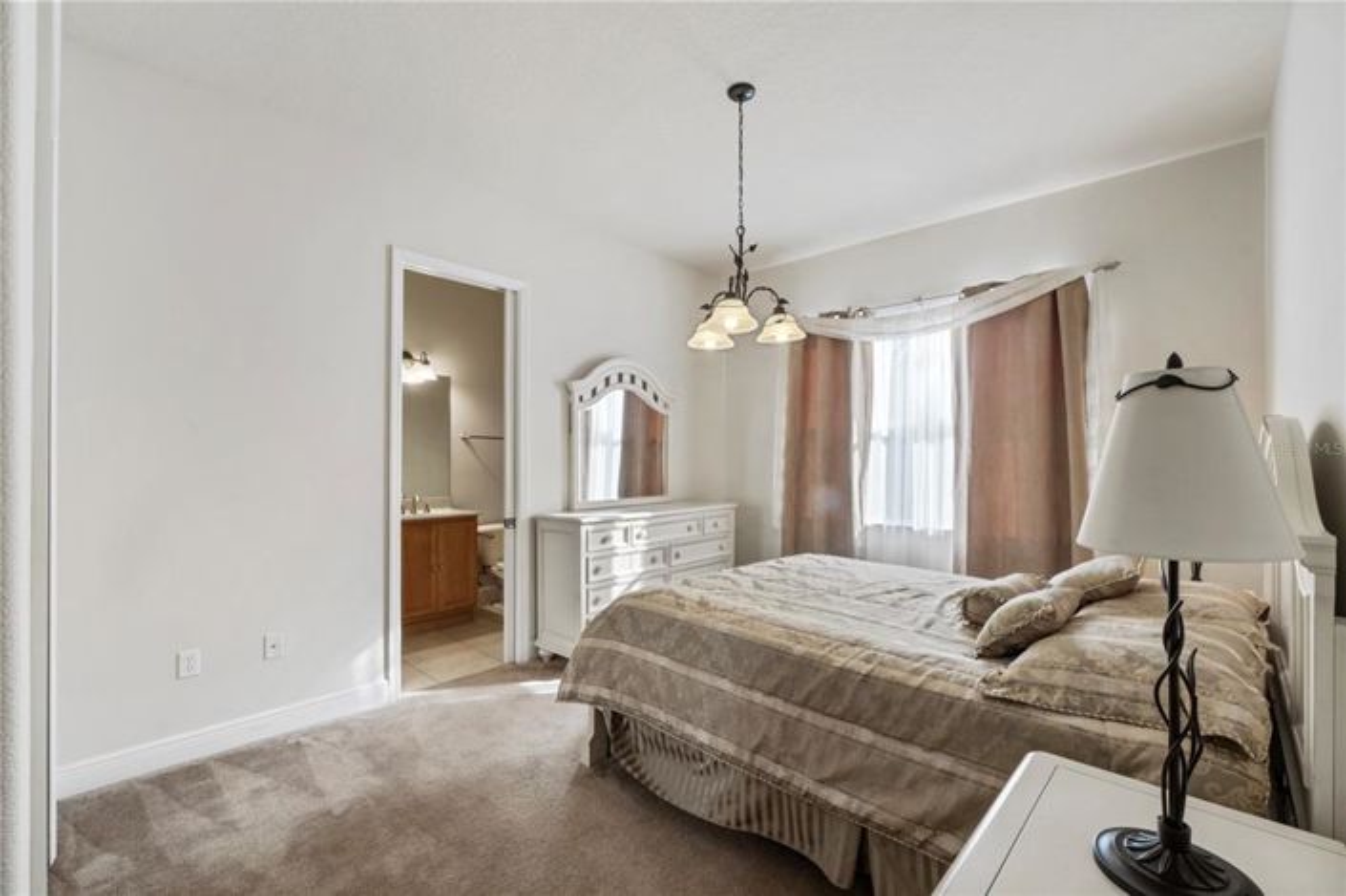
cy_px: 448
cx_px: 673
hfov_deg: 100.4
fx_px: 560
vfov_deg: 77.2
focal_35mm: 15
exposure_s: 1/50
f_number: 14
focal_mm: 10
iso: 320
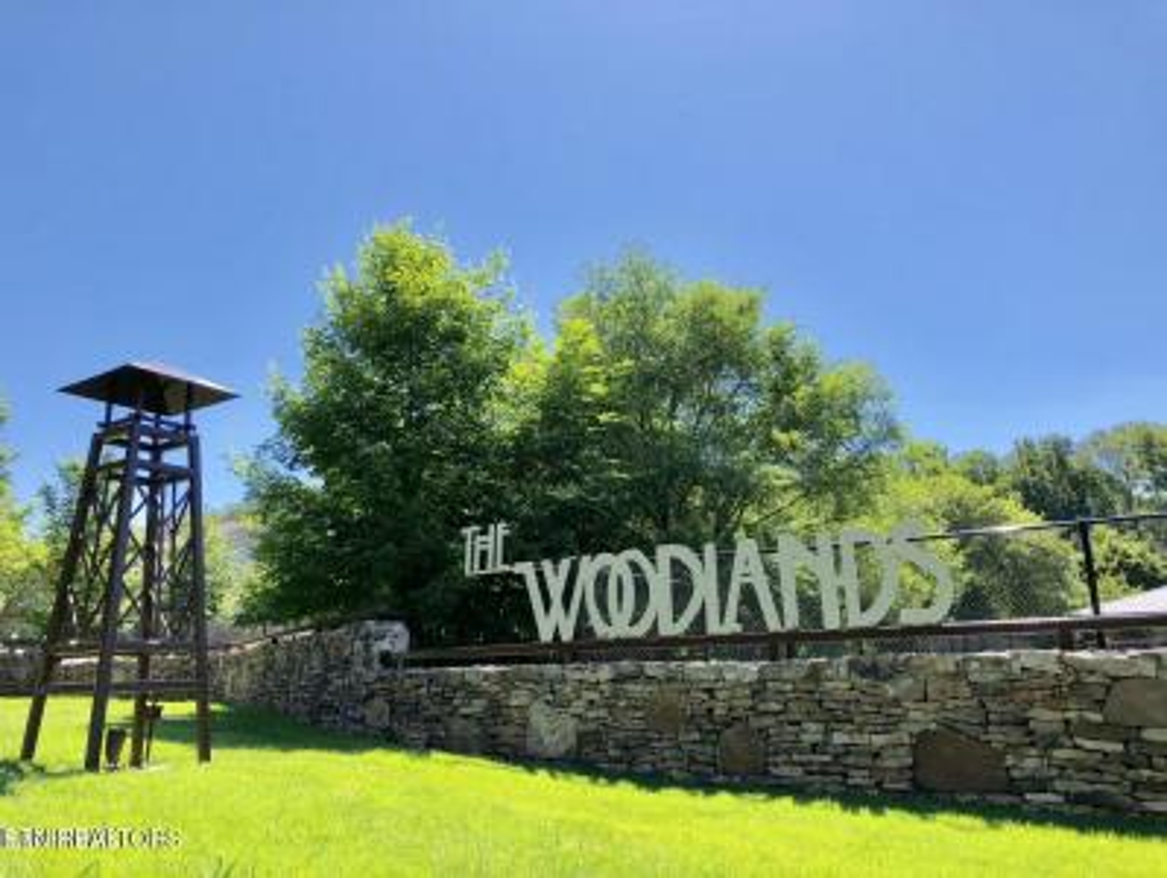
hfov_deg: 63.4
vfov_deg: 49.8
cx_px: 584
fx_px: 945
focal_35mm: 28
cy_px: 439
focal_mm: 4
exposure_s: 1/1312
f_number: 1.8
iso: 20
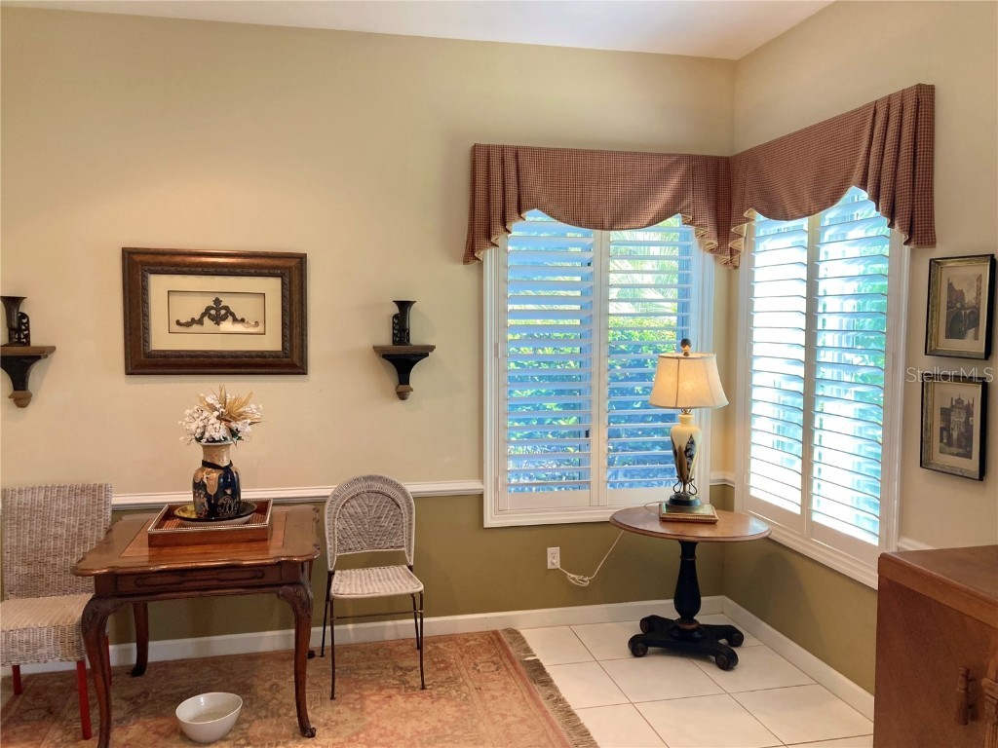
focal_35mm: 28
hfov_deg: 63.4
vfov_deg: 49.7
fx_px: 807
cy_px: 374
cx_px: 499
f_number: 1.8
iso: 64
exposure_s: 1/60
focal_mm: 3.99
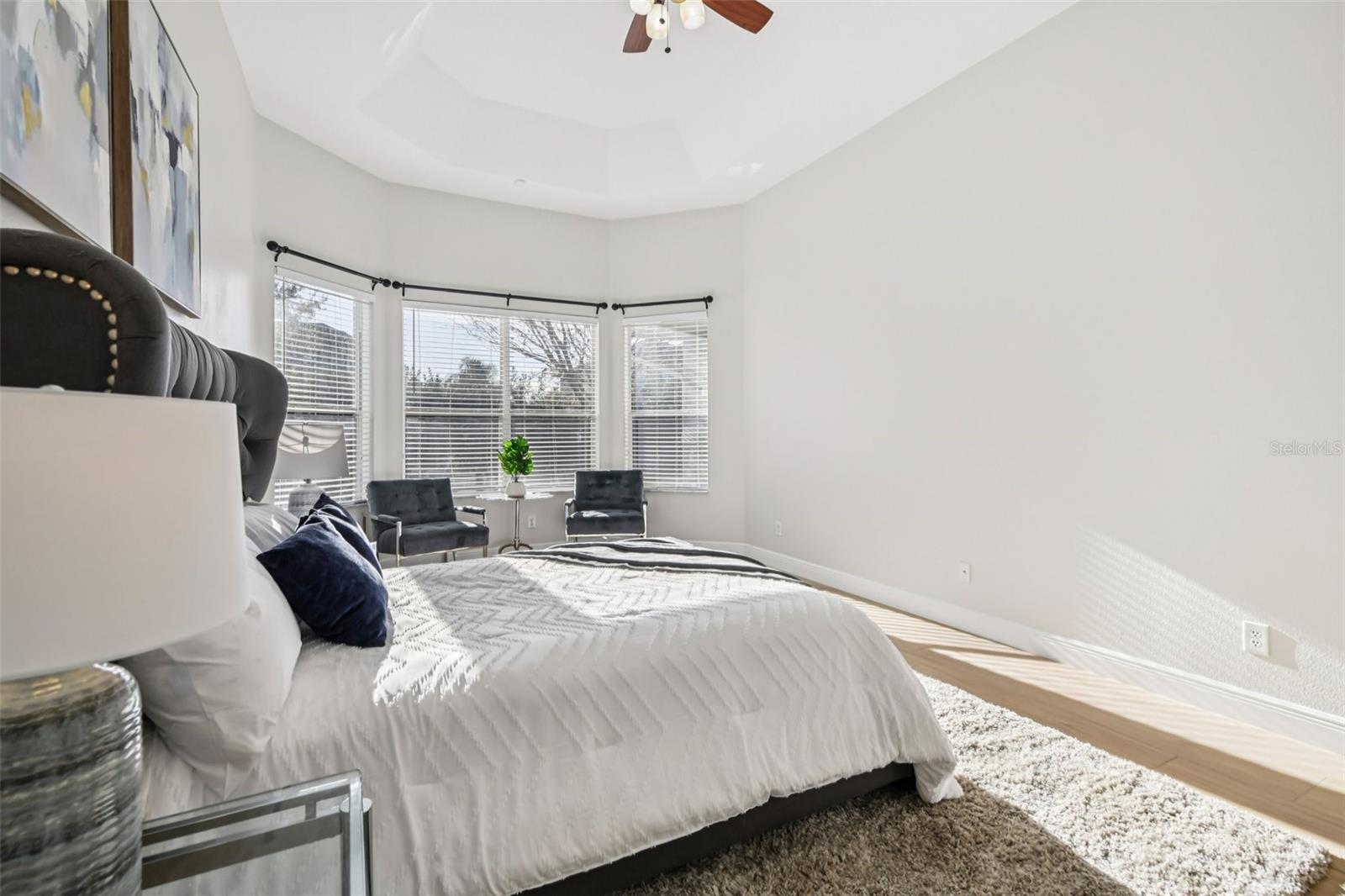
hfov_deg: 96.7
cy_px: 448
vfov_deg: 73.7
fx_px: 598
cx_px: 672
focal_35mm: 16
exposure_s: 1/640
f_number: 8
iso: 400
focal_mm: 16
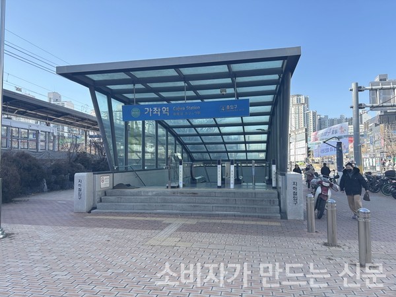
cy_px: 148
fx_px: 297
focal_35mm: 26
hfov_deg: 67.3
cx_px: 198
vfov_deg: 53.1
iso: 50
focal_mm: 5.96
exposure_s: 1/1311
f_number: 1.6
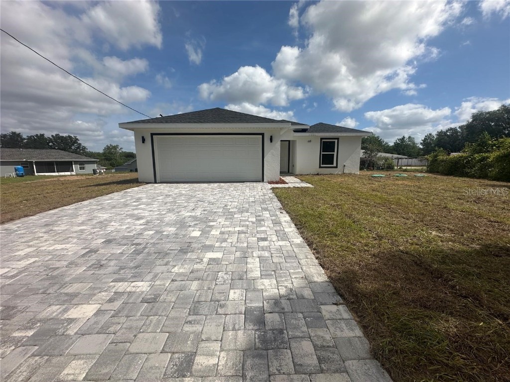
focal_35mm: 14
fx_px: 206
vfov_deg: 85.7
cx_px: 255
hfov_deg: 102.1
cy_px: 191
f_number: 2.2
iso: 50
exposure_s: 1/4000
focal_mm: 2.22
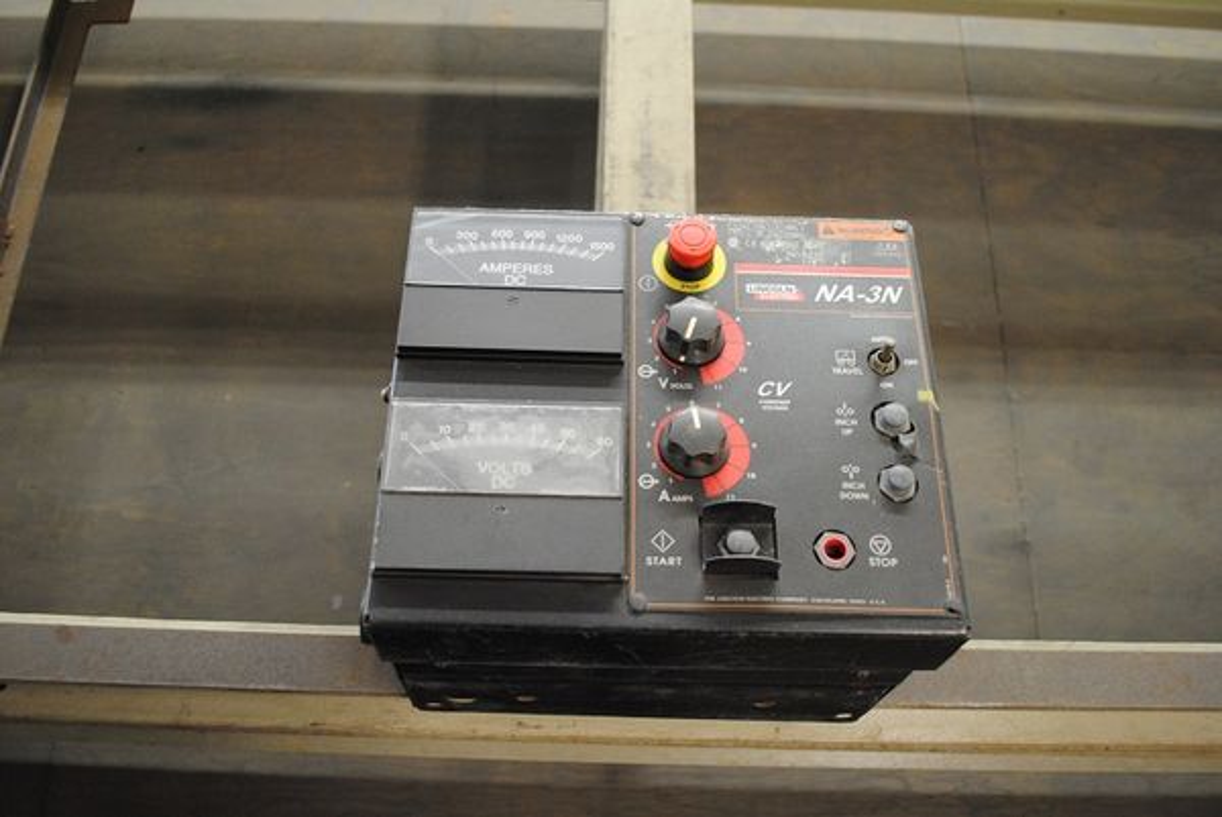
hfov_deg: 57.2
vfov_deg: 40.0
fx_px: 1121
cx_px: 611
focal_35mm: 33
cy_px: 408
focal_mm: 22
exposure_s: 1/30
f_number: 3.8
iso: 720
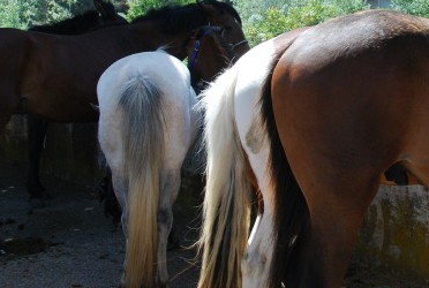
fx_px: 860
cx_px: 332
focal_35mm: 72
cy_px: 53
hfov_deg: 27.5
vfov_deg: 18.8
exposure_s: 1/250
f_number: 9
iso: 400
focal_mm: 20
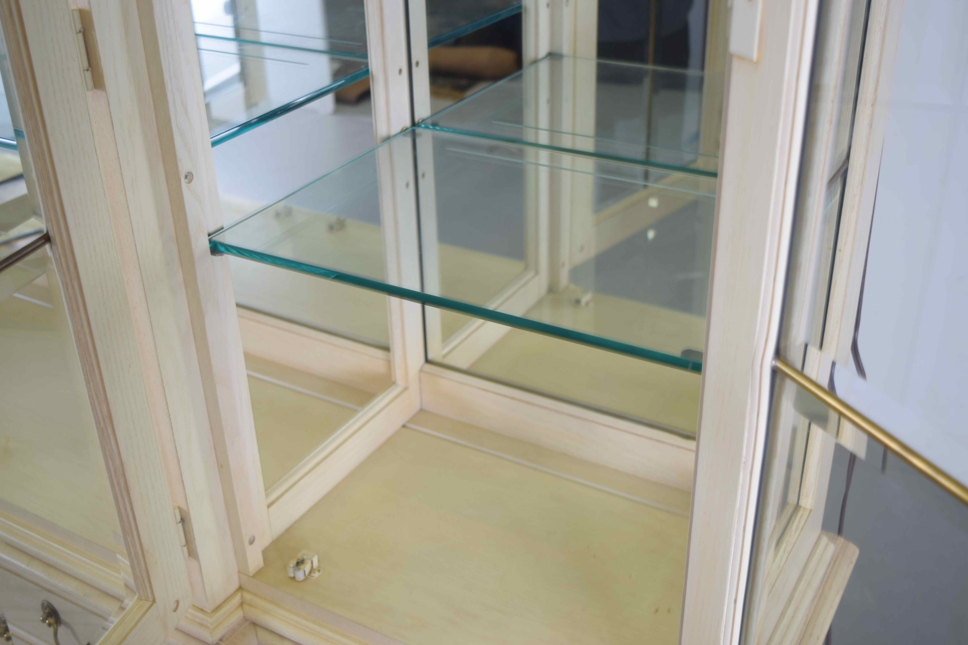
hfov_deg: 47.9
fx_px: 1089
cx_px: 484
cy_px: 322
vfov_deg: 33.0
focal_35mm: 40
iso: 100
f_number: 4
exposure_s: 1/15
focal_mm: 27
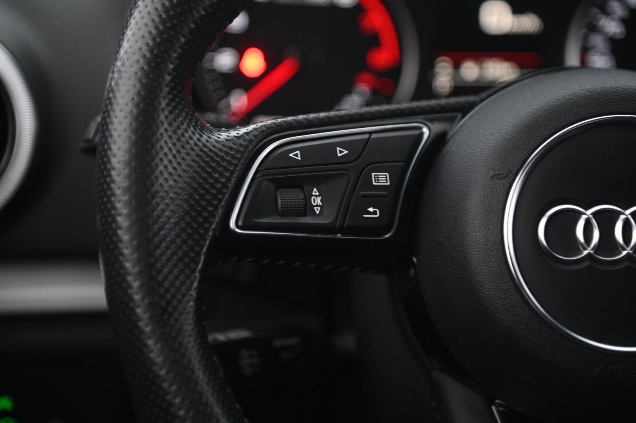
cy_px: 212
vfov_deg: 11.4
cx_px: 318
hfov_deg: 17.1
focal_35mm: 120
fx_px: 2118
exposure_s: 1/15
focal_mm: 120
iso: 2000
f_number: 4
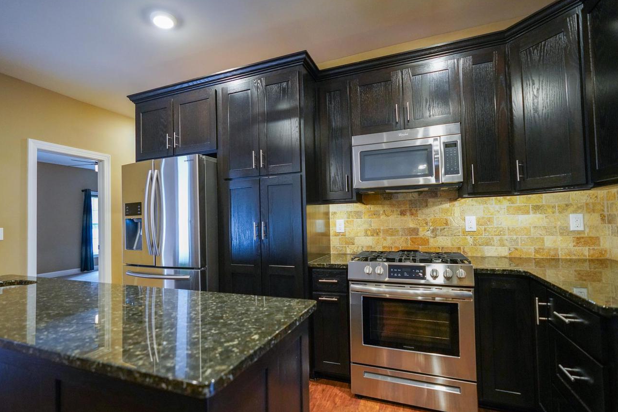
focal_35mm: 18
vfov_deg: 67.4
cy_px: 211
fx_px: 309
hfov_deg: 89.9
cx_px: 292
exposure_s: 1/160
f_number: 2.8
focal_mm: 16
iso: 4000
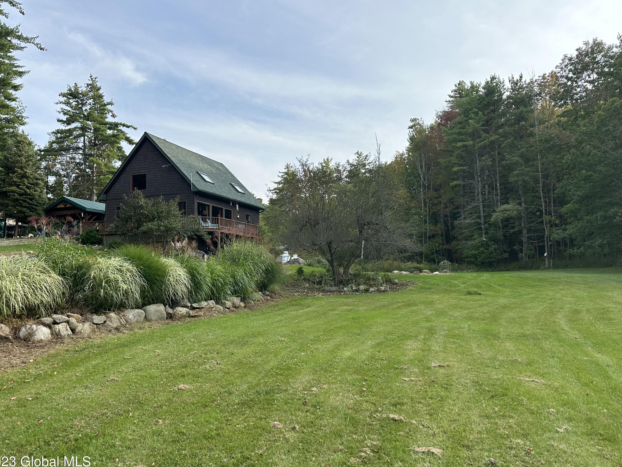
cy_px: 241
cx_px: 299
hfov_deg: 69.4
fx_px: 449
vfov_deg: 54.9
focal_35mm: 25
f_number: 1.78
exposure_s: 1/2070
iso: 80
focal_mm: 6.86
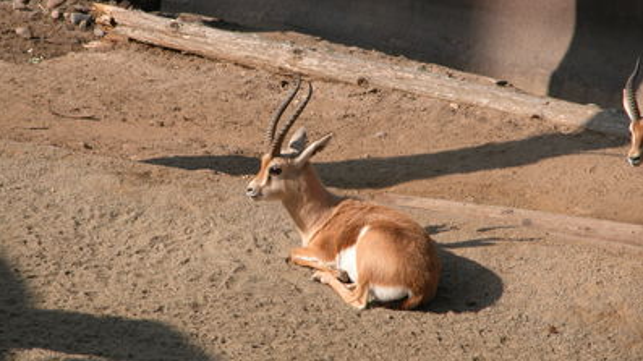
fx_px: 5164
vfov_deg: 4.0
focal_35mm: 303
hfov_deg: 7.1
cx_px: 321
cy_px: 176
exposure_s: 1/399
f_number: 5.3
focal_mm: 71.2
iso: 100
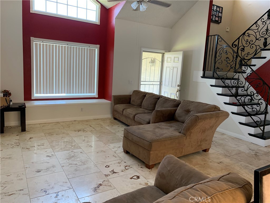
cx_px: 135
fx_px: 203
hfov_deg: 67.3
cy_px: 102
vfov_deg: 53.1
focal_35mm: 26
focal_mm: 4.25
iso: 100
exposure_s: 1/60
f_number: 1.8
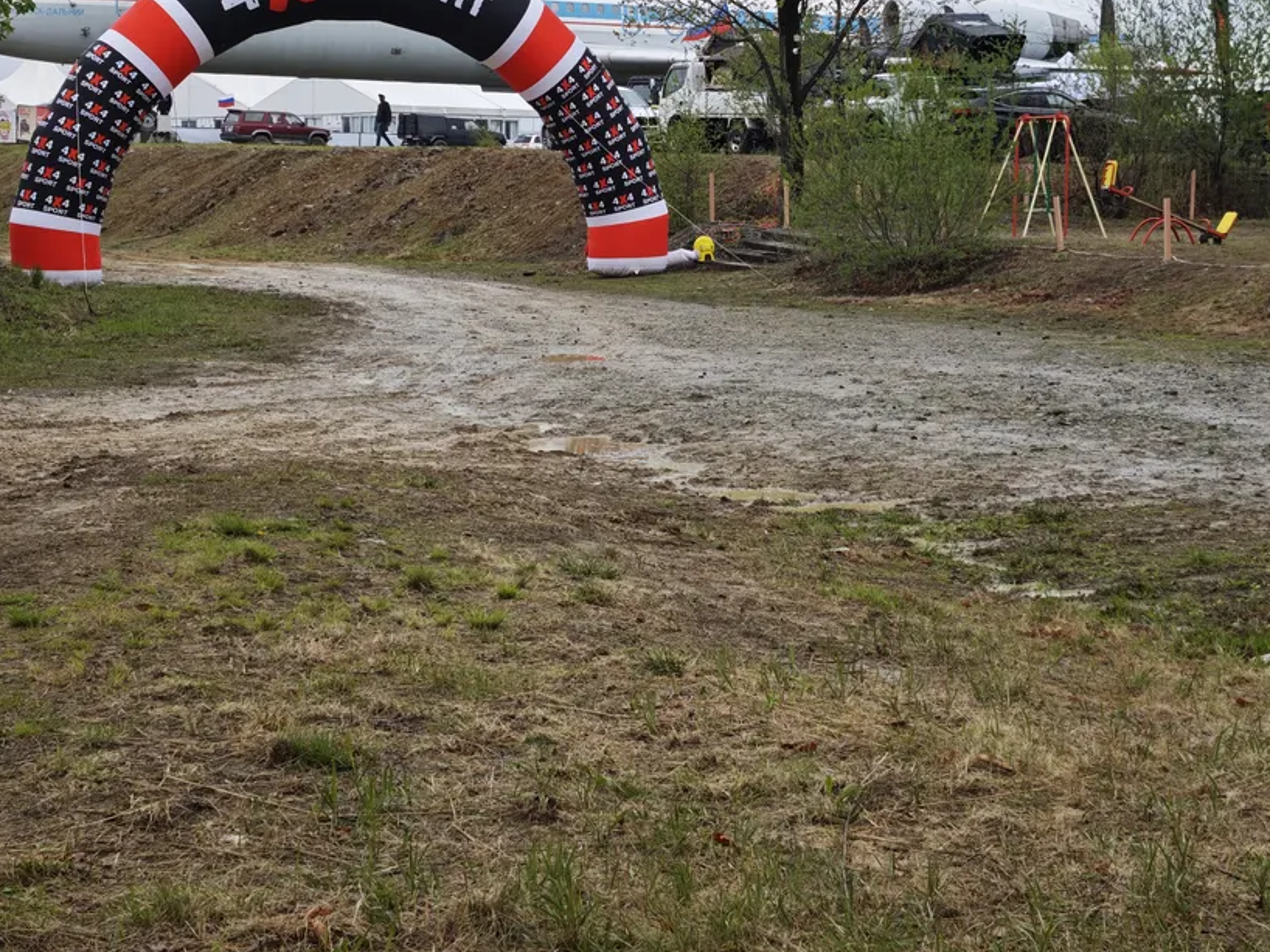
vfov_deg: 18.1
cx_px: 661
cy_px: 301
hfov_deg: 24.1
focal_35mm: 81
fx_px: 2971
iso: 50
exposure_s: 1/1226
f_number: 1.62
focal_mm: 6.55
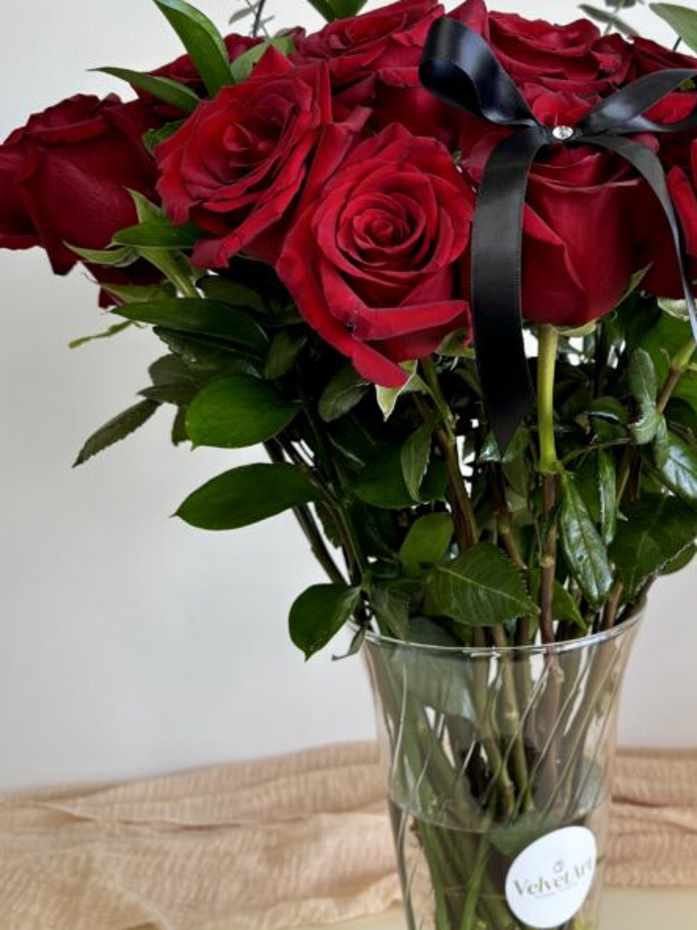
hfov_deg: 31.8
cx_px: 485
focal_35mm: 45
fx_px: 1208
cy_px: 399
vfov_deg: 42.0
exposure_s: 1/120
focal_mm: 6
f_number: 1.6
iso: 64
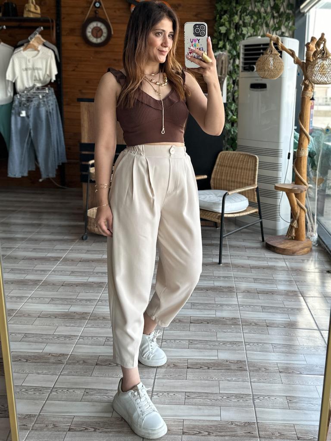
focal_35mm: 24
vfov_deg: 71.6
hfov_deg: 56.8
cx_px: 166
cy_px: 220
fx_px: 306
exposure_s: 1/120
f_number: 1.8
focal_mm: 6.86
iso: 64
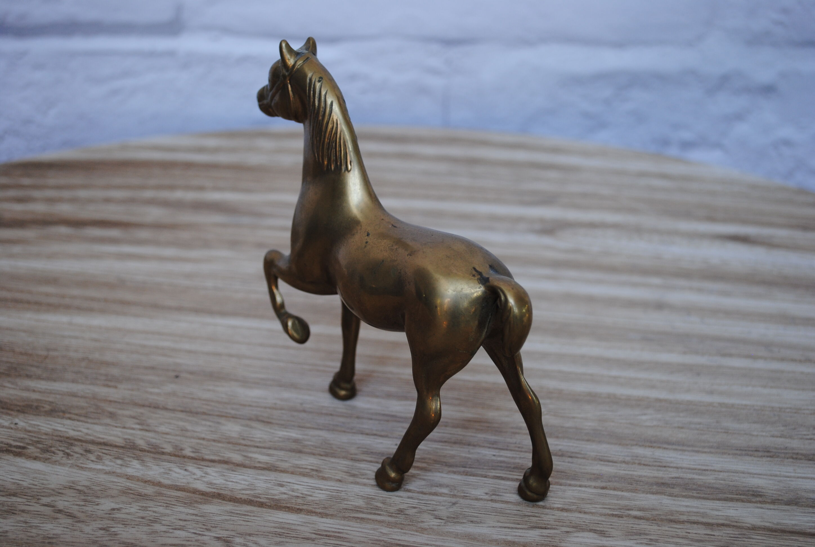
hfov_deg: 38.8
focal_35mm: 51
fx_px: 1157
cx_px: 408
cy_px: 274
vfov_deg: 26.6
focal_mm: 34
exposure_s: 1/30
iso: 200
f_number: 5
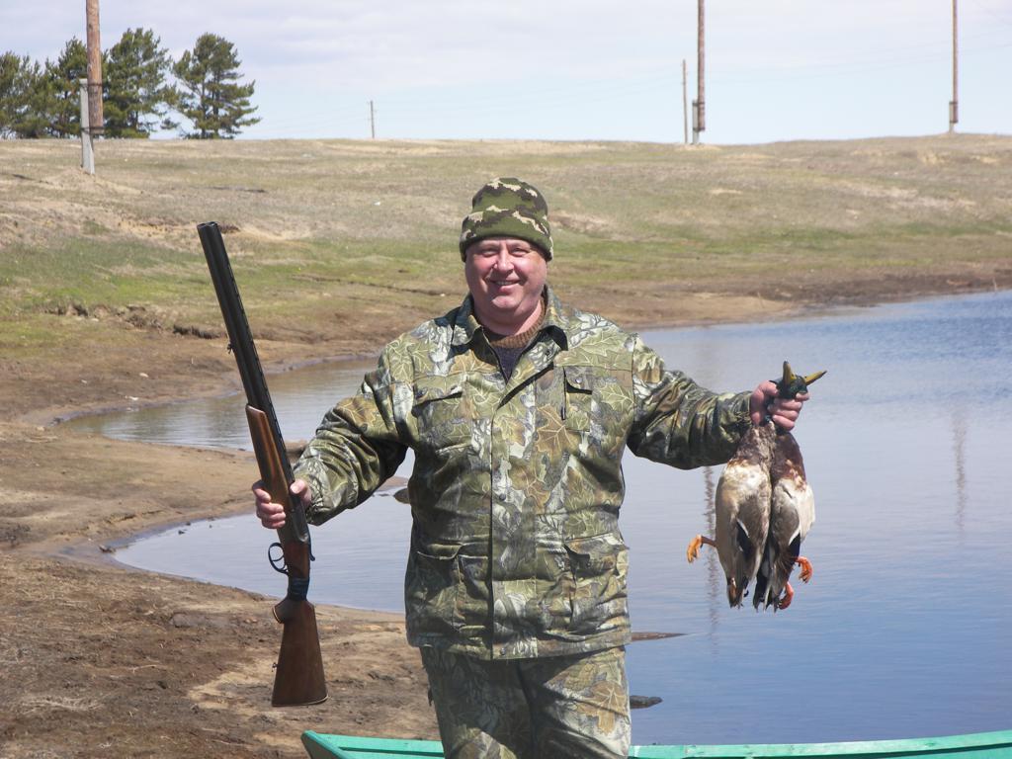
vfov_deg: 13.5
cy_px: 380
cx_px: 506
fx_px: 3216
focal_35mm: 110
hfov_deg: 17.9
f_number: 4
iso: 50
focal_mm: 23
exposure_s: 1/400
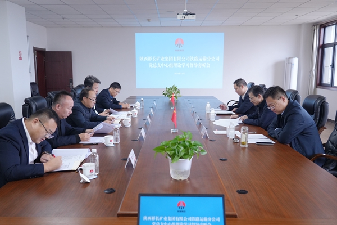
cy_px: 112
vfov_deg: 42.3
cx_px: 168
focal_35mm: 31
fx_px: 290
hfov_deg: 60.3
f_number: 4
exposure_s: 1/60
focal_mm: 31
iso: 2000
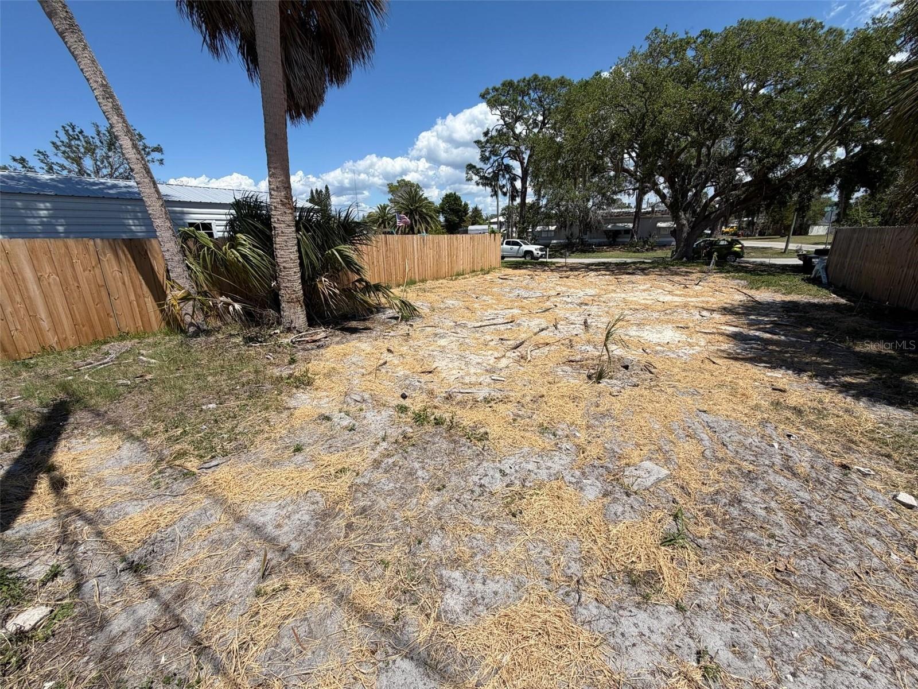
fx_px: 371
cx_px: 459
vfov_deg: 85.7
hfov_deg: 102.1
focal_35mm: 14
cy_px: 344
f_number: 2.2
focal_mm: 2.22
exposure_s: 1/1145
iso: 20
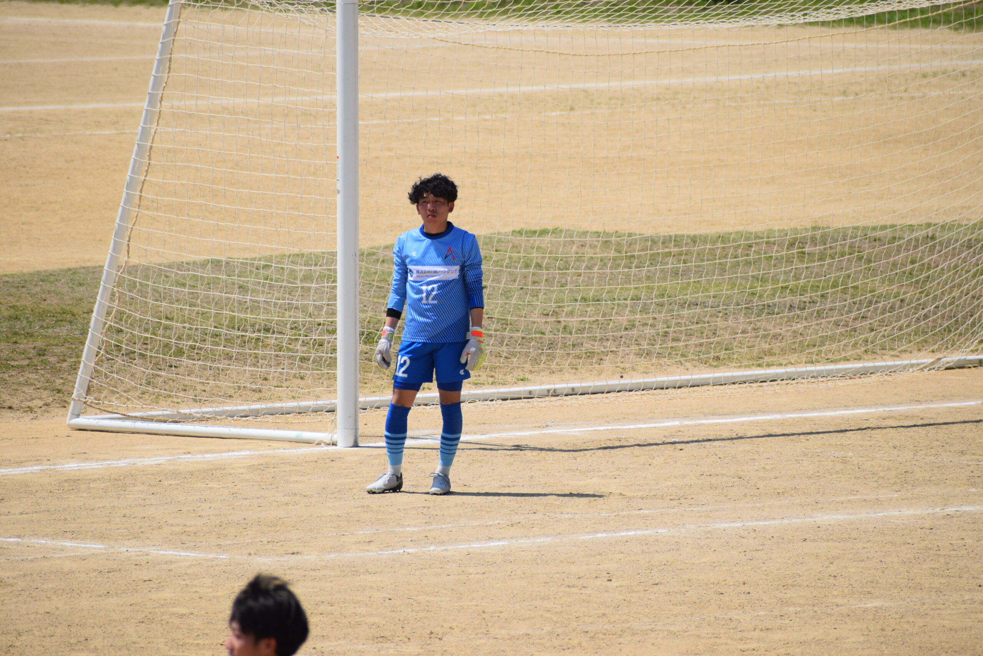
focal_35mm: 450
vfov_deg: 3.1
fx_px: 12287
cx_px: 492
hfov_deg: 4.6
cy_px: 328
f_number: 7.1
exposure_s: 1/1600
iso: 400
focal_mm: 300
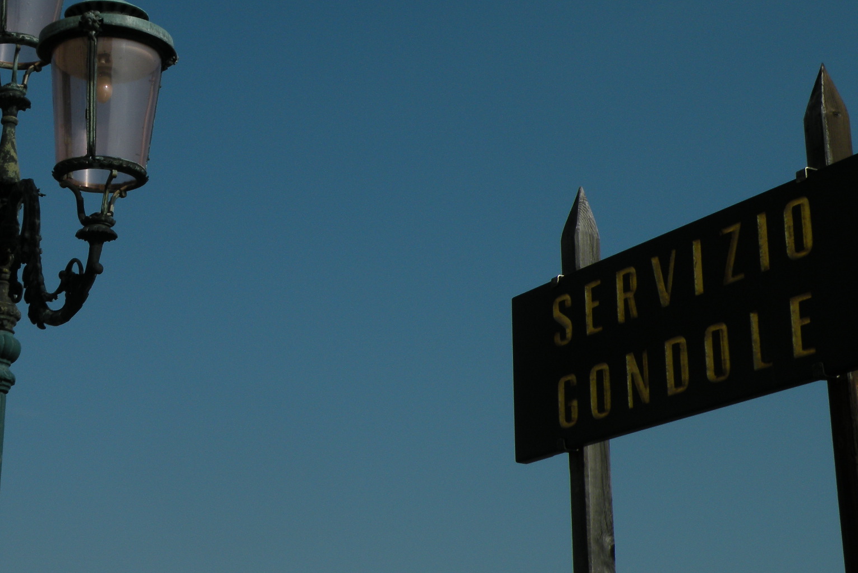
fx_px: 1859
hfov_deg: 26.0
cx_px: 377
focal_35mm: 78
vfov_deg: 17.5
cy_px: 194
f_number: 5.6
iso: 64
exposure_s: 1/1000
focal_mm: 9.8
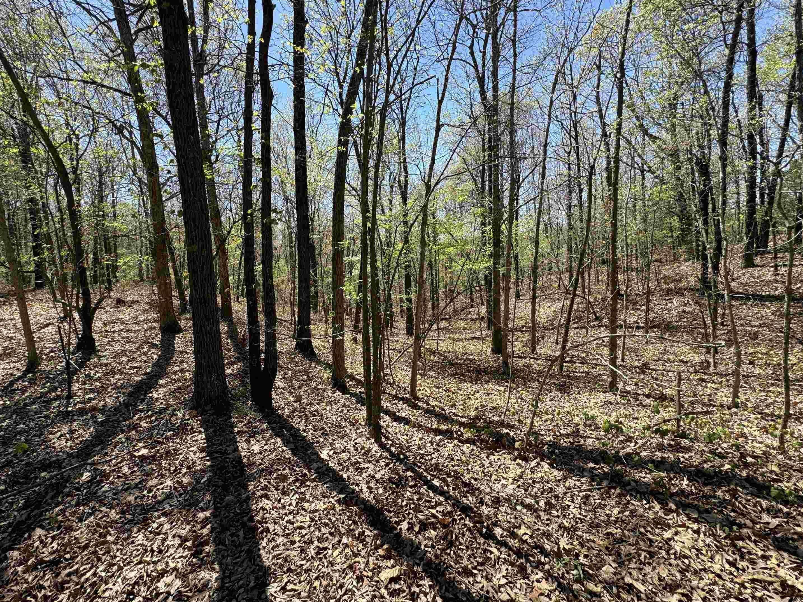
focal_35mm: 15
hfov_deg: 98.1
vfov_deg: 81.6
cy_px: 280
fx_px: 348
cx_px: 390
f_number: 2.2
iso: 40
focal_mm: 2.22
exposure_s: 1/605
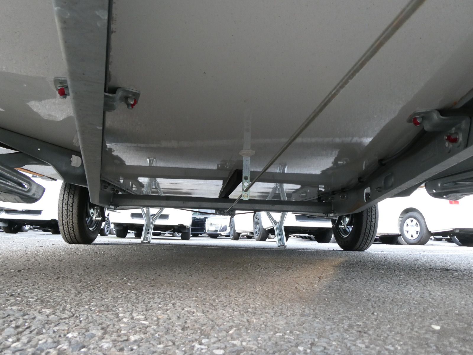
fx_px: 328
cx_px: 236
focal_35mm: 24
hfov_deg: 71.6
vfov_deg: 56.8
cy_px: 178
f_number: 3.3
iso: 320
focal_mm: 4.3
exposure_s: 1/60
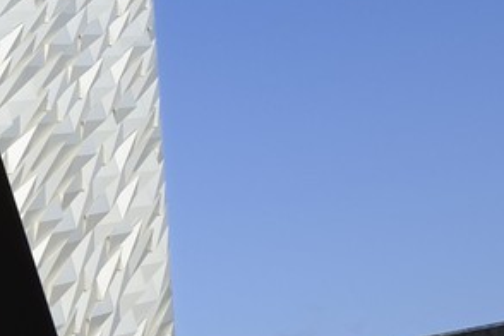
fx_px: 1218
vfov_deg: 14.4
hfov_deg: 13.3
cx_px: -835
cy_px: -206
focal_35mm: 87
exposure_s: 1/250
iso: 200
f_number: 11
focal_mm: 16
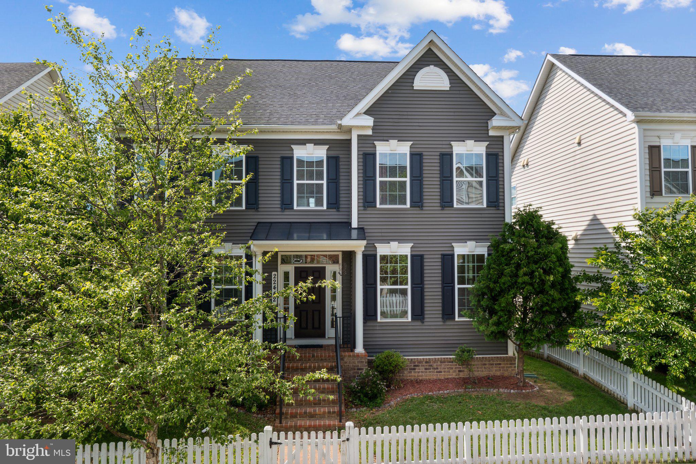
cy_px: 232
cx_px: 348
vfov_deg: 45.0
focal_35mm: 29
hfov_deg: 63.7
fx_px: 561
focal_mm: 19.5
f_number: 9
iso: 100
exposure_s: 1/100
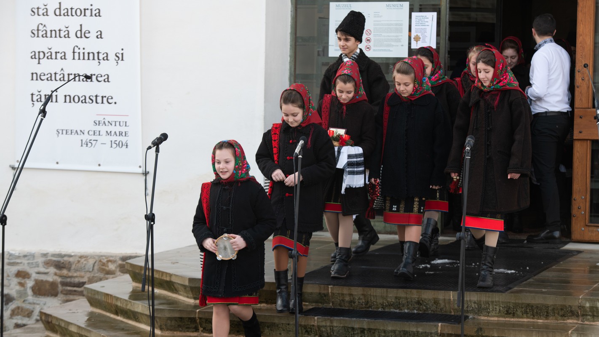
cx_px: 299
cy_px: 193
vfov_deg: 10.9
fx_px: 1763
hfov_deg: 19.3
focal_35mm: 111
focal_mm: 105
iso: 200
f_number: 5.6
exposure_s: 1/250
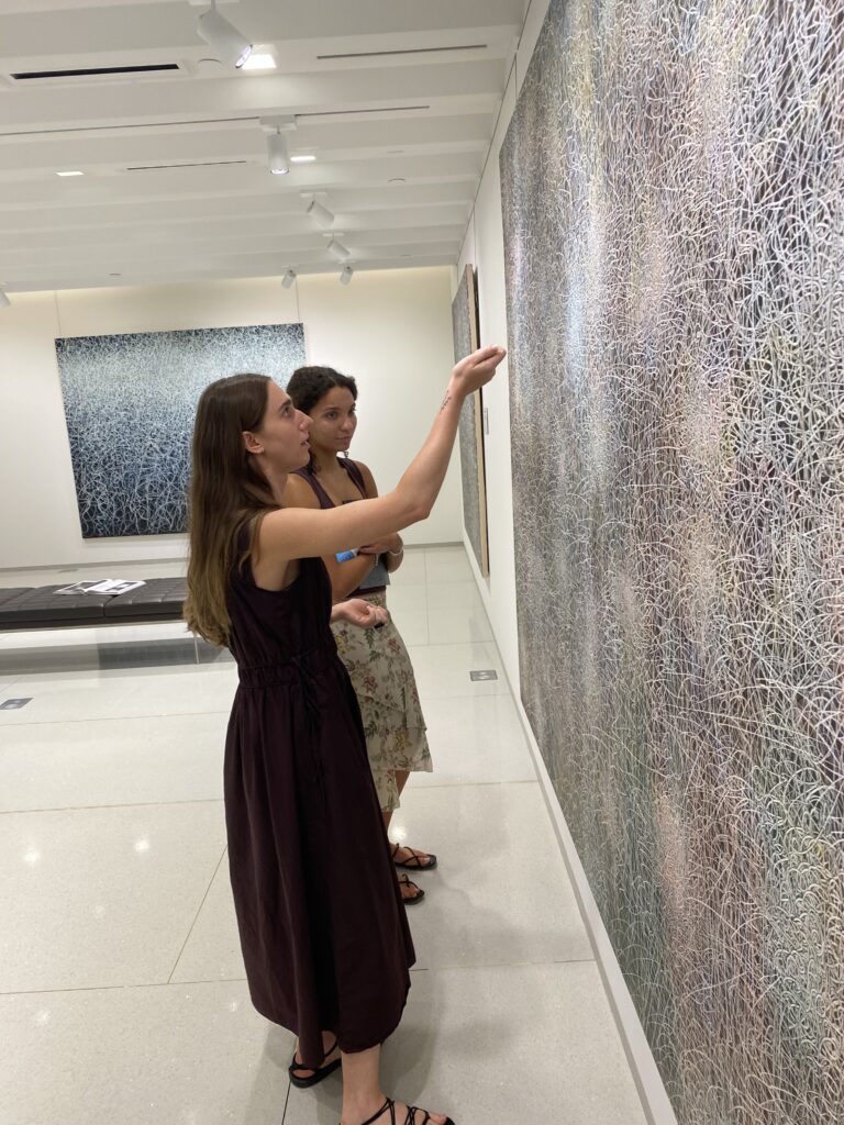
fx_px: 845
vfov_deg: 67.3
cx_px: 422
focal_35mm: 26
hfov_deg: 53.1
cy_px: 562
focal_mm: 4.25
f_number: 1.8
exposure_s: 1/75
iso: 64
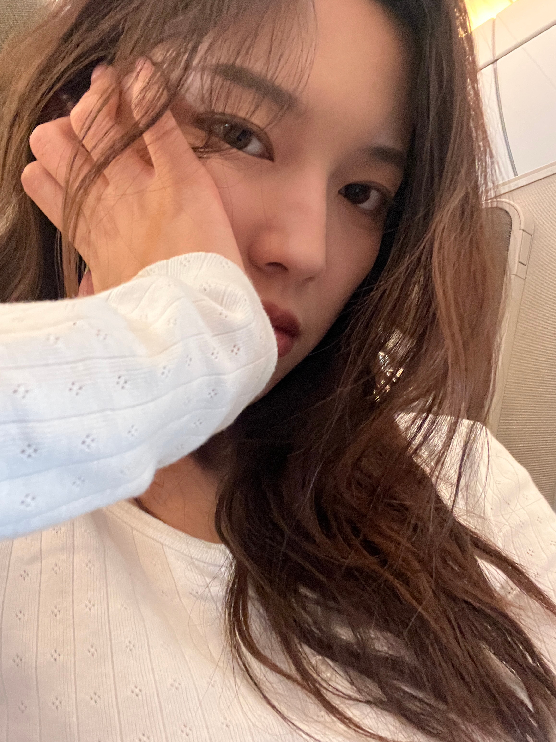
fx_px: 642
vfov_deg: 60.0
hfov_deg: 46.8
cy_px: 371
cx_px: 278
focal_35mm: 30
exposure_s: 1/27
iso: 640
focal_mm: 2.71
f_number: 2.2
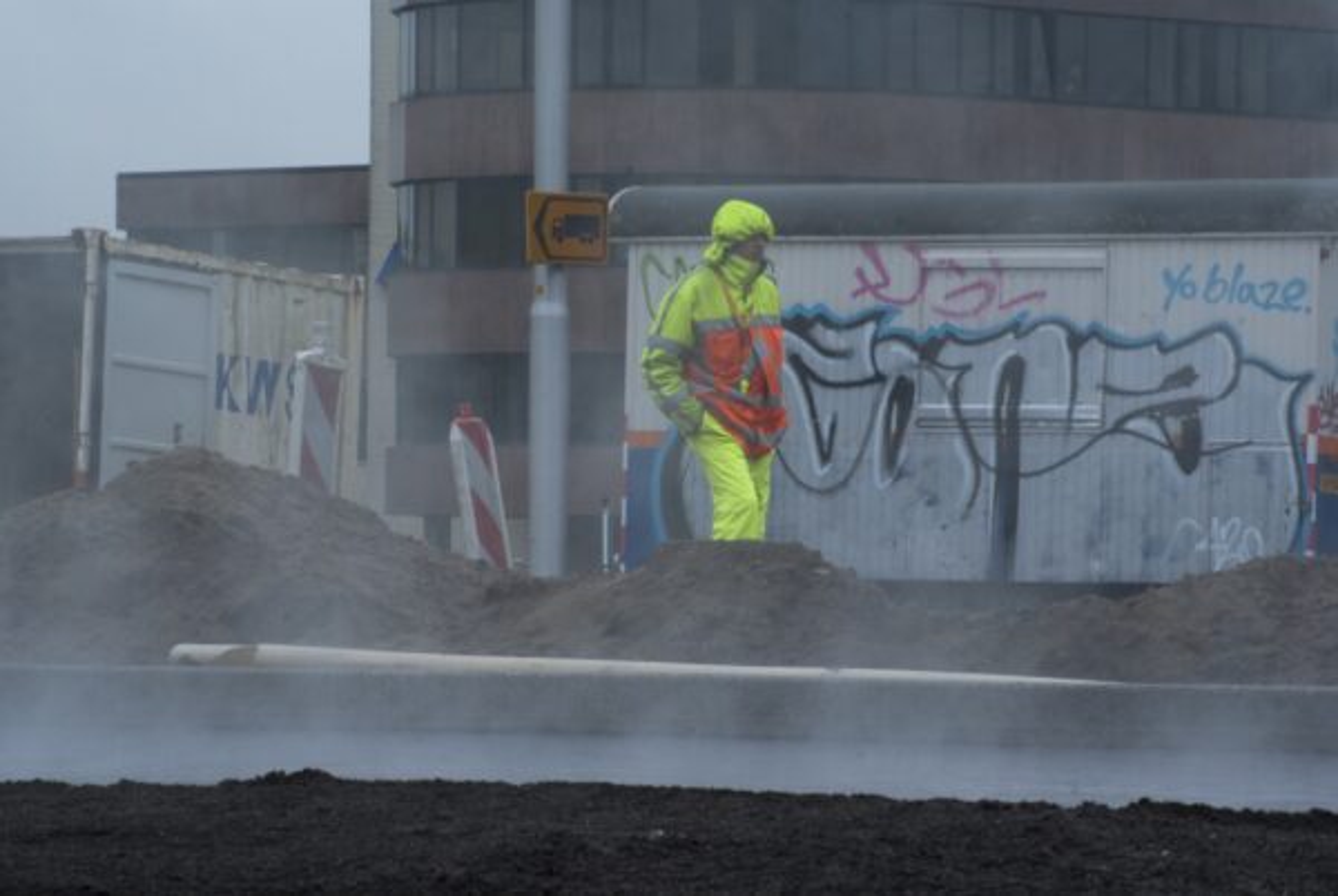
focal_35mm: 210
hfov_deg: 9.8
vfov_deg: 6.6
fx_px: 7816
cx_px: 669
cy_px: 448
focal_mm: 140
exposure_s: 1/15
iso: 100
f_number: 29
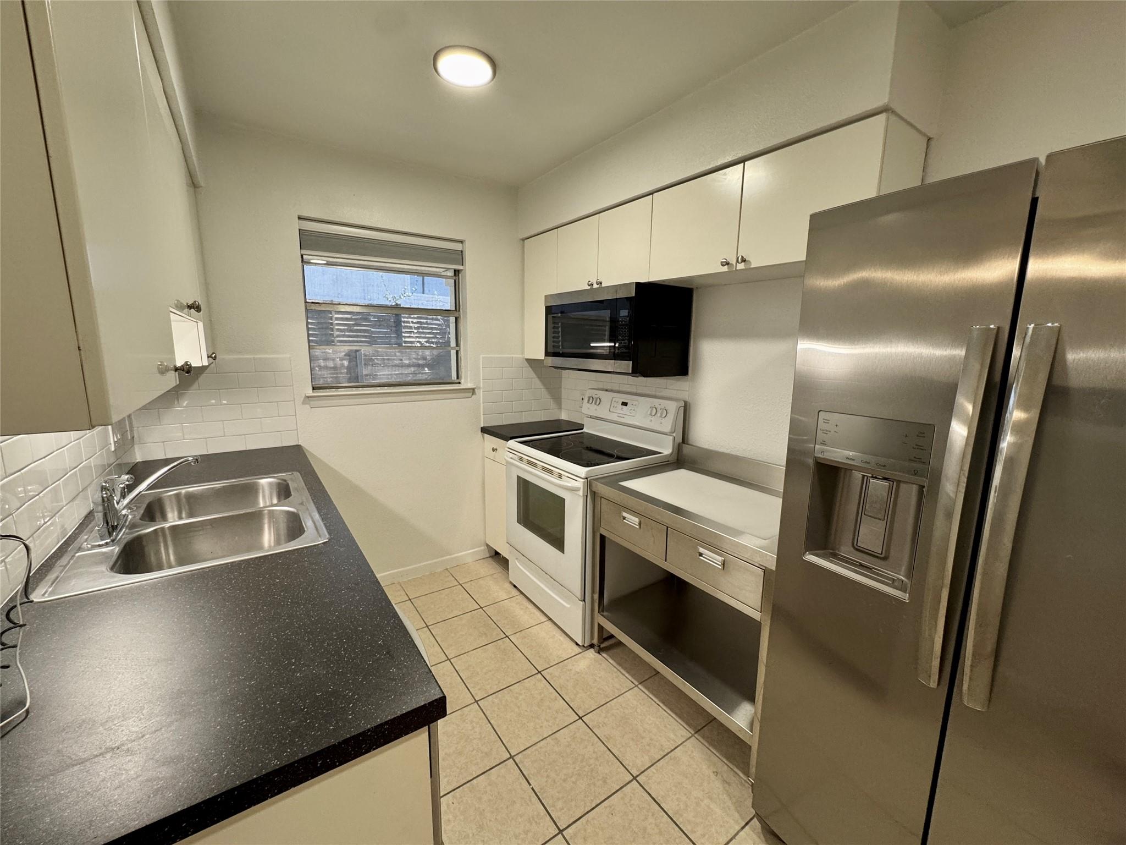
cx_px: 563
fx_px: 455
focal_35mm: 14
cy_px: 422
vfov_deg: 85.7
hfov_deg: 102.1
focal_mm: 2.22
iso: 200
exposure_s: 1/120
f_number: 2.2
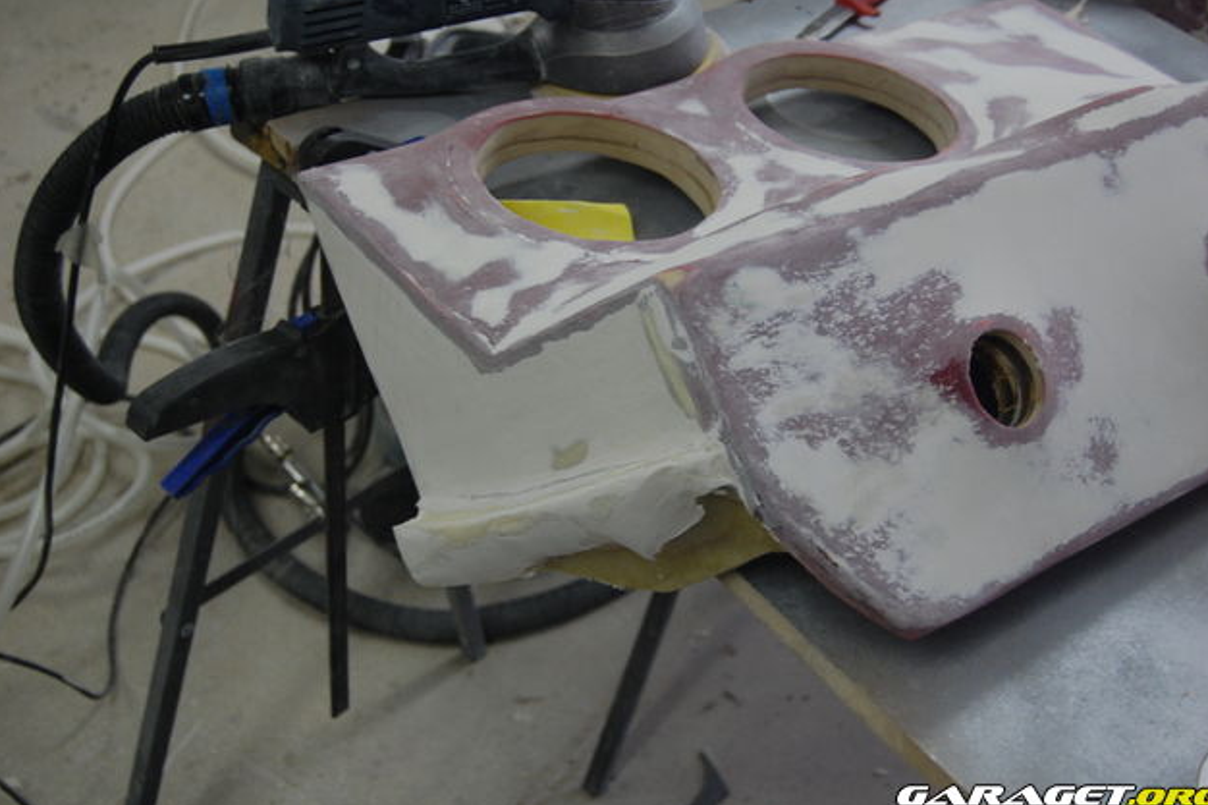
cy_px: 405
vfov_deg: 27.5
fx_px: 1644
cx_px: 610
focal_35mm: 49
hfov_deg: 40.4
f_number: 4.5
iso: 800
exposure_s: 1/25
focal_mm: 32
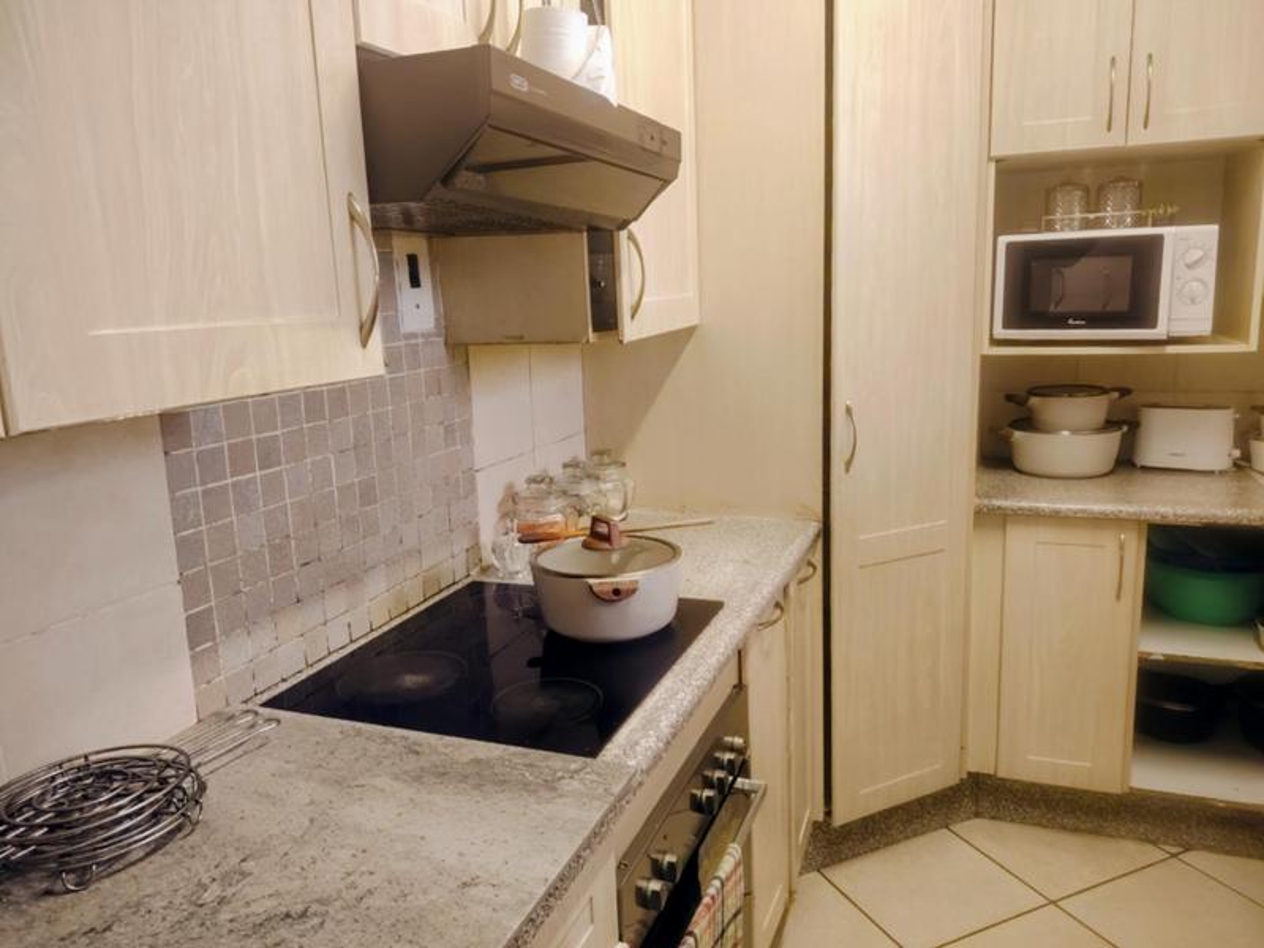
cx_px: 632
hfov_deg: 71.6
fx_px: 876
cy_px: 474
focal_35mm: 24
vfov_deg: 56.8
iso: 1634
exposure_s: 1/33.3
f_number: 1.75
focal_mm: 5.25
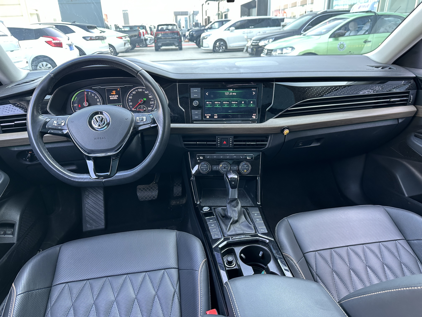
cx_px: 211
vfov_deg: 56.8
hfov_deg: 71.6
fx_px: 293
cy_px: 158
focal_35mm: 24
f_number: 1.78
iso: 160
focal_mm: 6.86
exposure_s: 1/121
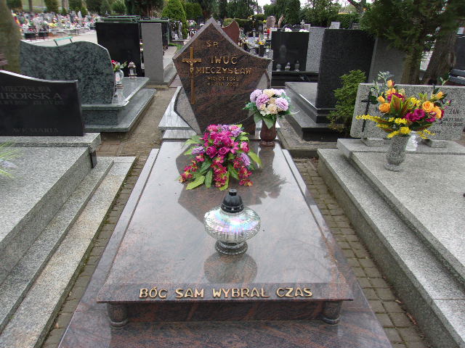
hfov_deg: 65.3
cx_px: 232
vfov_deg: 51.4
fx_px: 363
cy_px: 174
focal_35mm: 27
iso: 80
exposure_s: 1/110
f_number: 3
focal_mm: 4.9
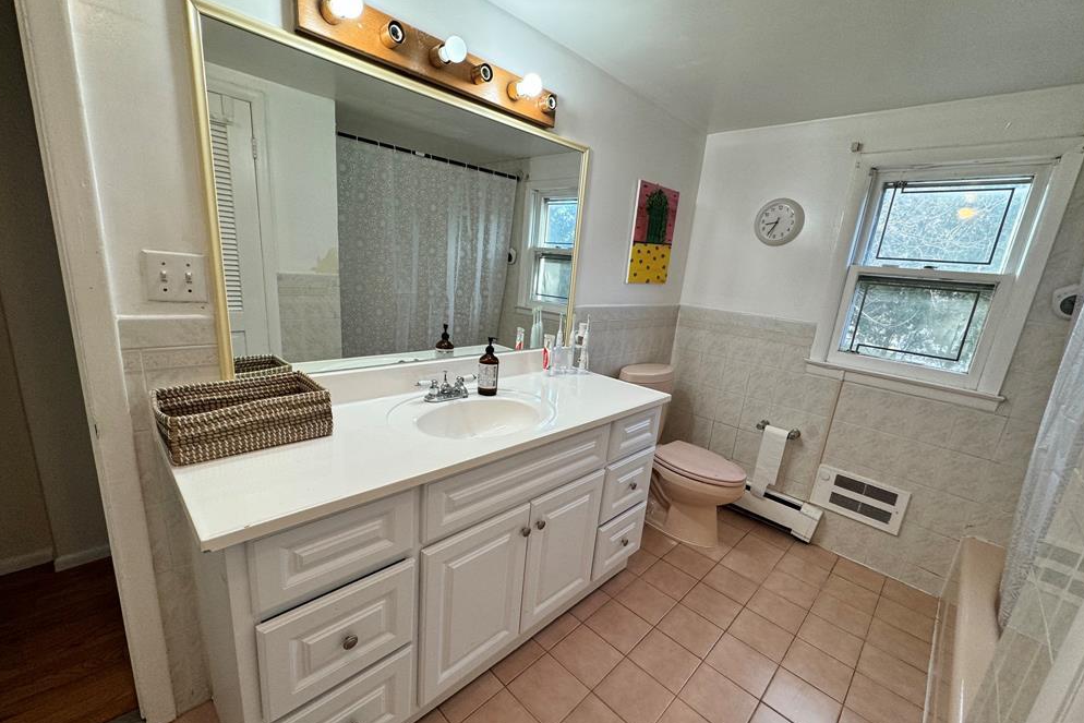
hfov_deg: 100.4
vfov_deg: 77.3
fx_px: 452
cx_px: 541
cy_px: 381
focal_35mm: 15
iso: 125
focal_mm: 2.22
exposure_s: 1/120
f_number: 2.2
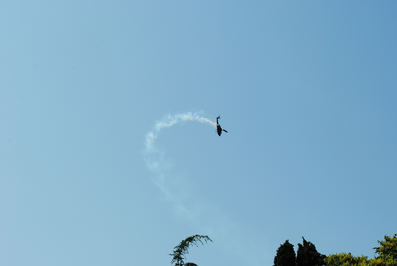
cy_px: 133
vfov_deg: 16.6
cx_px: 198
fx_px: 911
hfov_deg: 24.6
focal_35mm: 82
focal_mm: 55
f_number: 10
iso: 100
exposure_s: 1/400
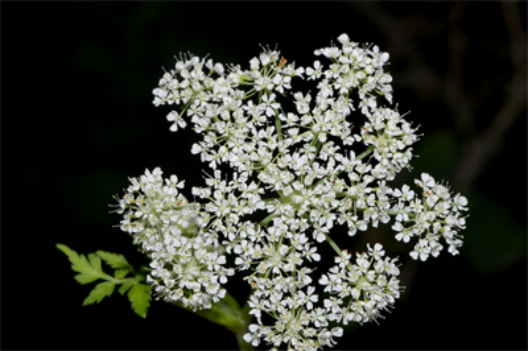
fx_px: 1539
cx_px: 264
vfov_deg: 13.0
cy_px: 176
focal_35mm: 105
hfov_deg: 19.5
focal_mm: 105
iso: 250
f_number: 25
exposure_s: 1/250
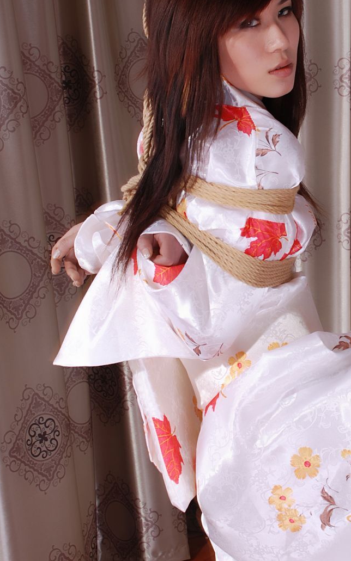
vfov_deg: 27.1
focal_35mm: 76
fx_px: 1164
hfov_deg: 17.0
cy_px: 221
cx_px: 289
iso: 100
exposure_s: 1/8
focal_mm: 32
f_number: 8
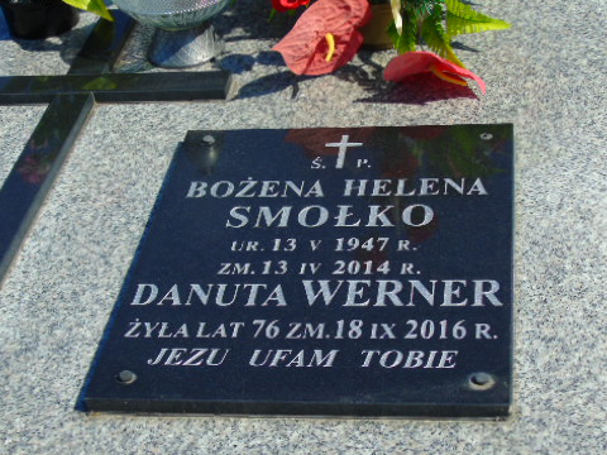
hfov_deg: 27.0
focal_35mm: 72
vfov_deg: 20.4
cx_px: 304
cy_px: 301
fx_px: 1263
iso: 80
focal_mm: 9.6
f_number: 4.3
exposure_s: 1/800
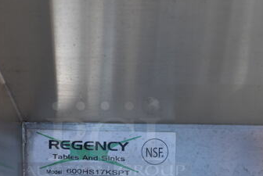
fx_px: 358
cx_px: 105
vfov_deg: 27.1
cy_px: 138
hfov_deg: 40.1
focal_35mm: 49
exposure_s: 1/200
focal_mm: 18
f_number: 7.1
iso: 100
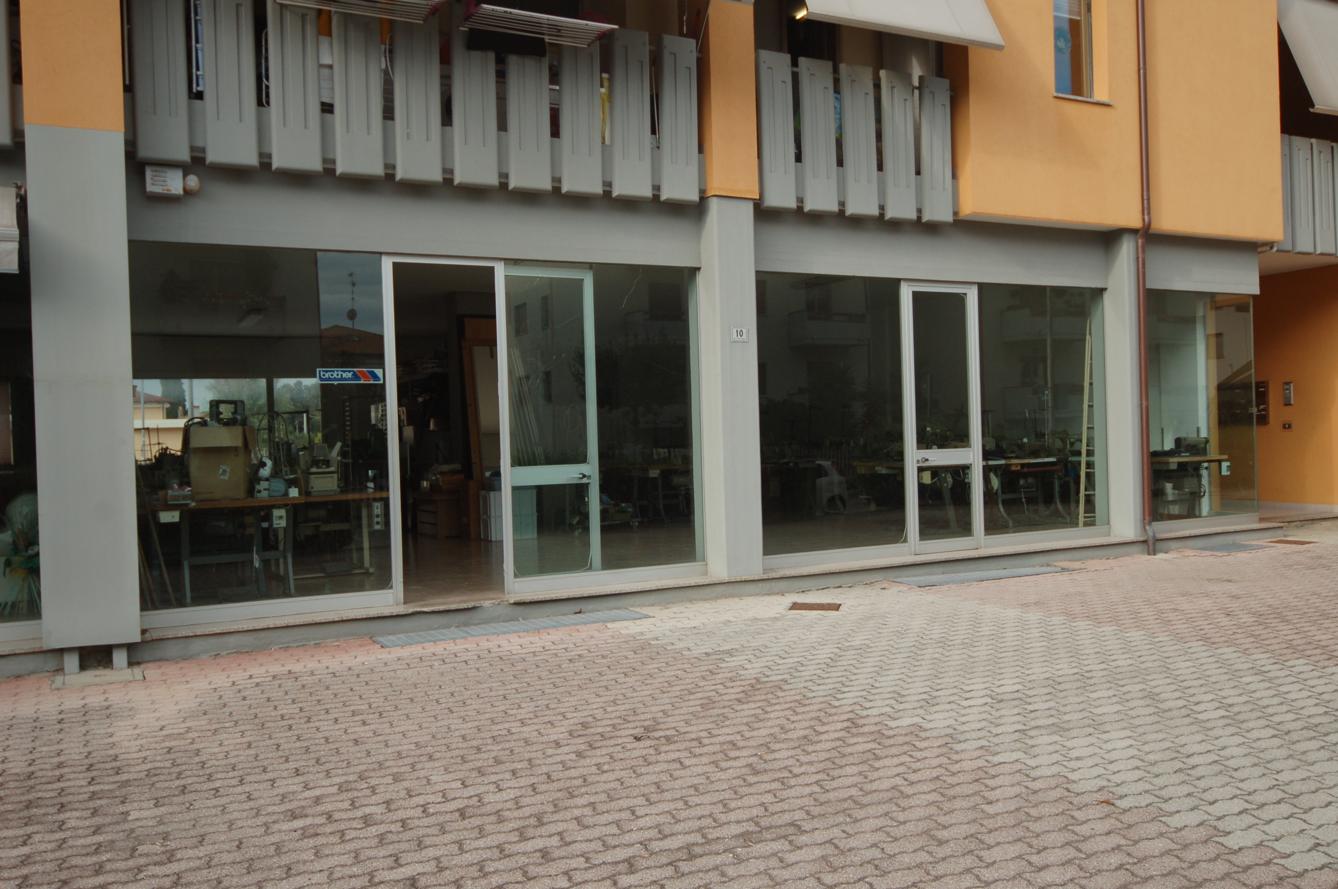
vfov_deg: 43.5
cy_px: 444
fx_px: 1114
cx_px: 669
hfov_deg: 62.0
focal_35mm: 30
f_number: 5.6
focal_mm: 20
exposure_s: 1/500
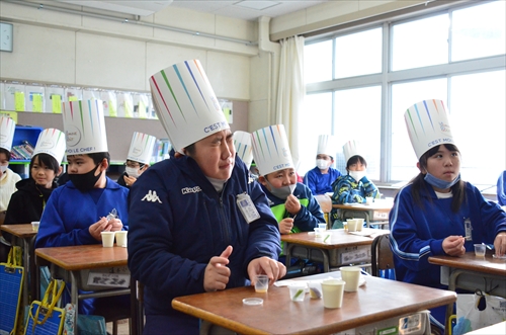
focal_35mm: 39
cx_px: 253
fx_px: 547
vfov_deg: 34.1
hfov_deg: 49.6
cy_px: 168
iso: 4000
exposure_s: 1/500
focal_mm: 26
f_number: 4
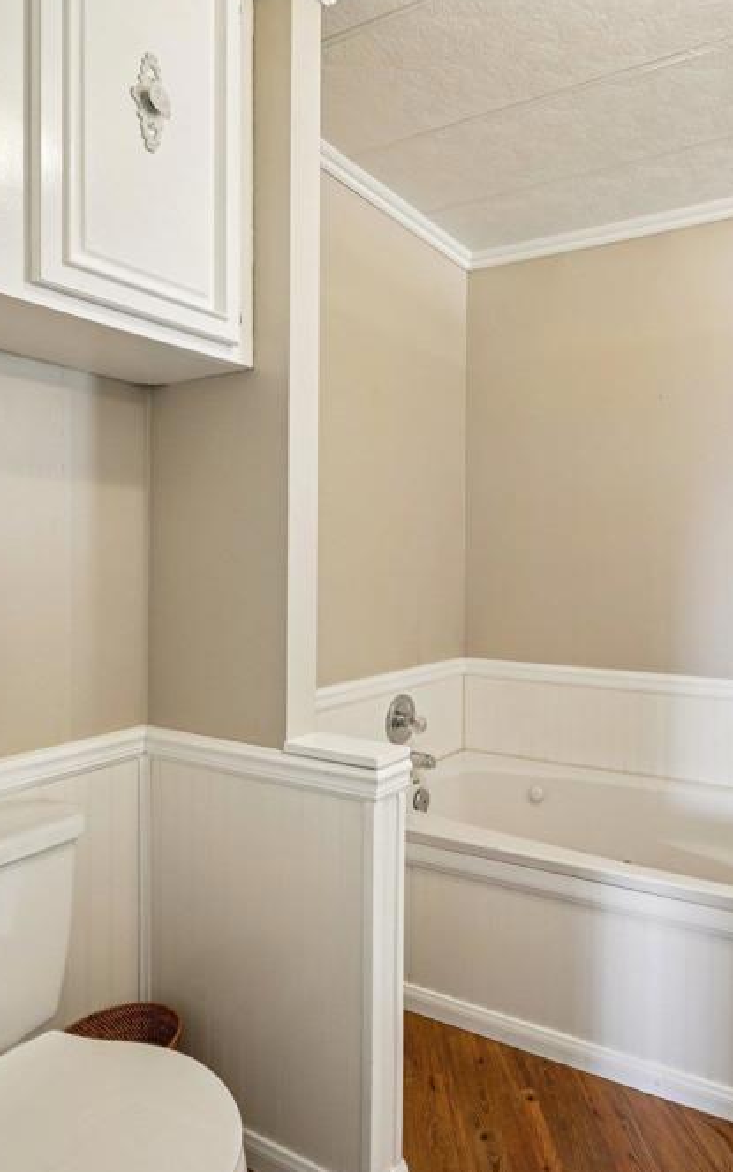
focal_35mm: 22
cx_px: 487
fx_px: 703
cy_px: 586
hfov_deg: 54.0
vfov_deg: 79.7
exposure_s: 1/6
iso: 400
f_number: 9
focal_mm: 14
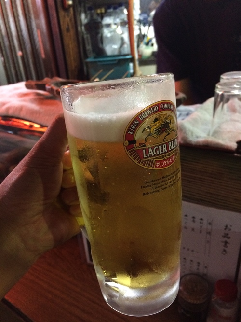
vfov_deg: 61.7
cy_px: 161
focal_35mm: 29
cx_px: 120
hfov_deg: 48.2
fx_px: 269
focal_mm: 4.15
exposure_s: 1/24
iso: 320
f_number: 2.2
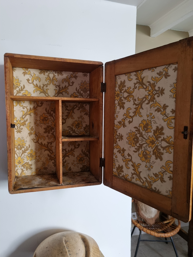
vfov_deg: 67.3
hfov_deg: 53.1
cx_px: 96
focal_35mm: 26
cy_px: 128
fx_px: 193
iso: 400
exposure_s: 1/50
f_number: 1.8
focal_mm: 5.4
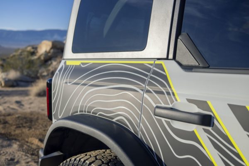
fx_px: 277
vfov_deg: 33.4
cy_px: 83
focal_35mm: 40
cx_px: 124
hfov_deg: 48.5
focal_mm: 40
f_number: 3.5
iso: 500
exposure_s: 1/2500
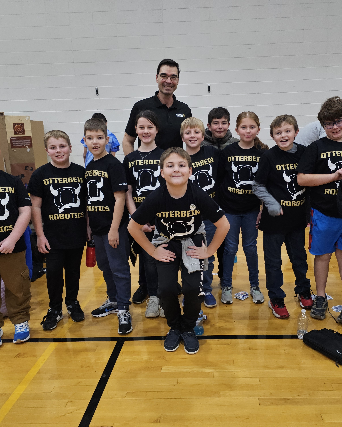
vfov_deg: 58.8
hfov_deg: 48.2
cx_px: 206
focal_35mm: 30
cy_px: 214
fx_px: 380
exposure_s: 1/120
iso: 250
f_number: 1.7
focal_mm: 6.3
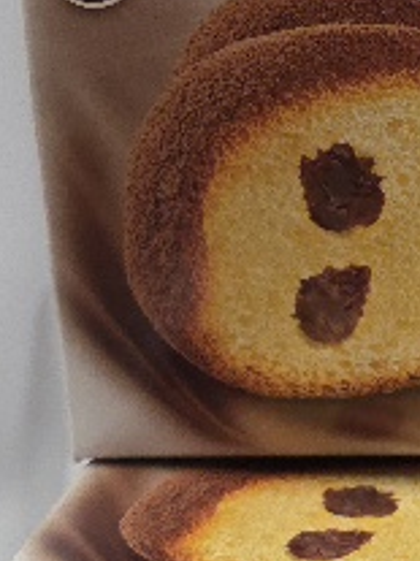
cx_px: 528
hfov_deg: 15.8
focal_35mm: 89
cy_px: 165
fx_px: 1441
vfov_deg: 21.9
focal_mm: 6.3
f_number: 1.7
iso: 500
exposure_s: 1/101
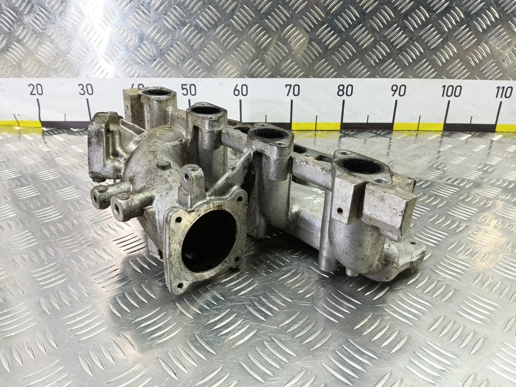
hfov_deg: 73.9
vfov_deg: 58.9
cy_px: 194
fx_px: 343
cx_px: 258
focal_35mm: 23
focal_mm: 4.11
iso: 182
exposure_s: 1/50
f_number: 1.6
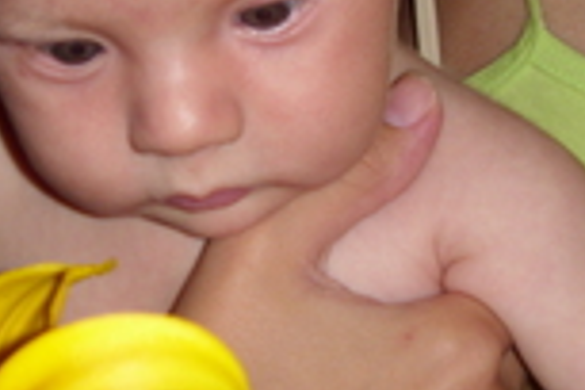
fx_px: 1544
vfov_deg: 14.4
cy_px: 168
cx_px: 245
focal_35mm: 95
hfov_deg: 21.4
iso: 50
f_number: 3.5
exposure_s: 1/30
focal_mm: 6.3
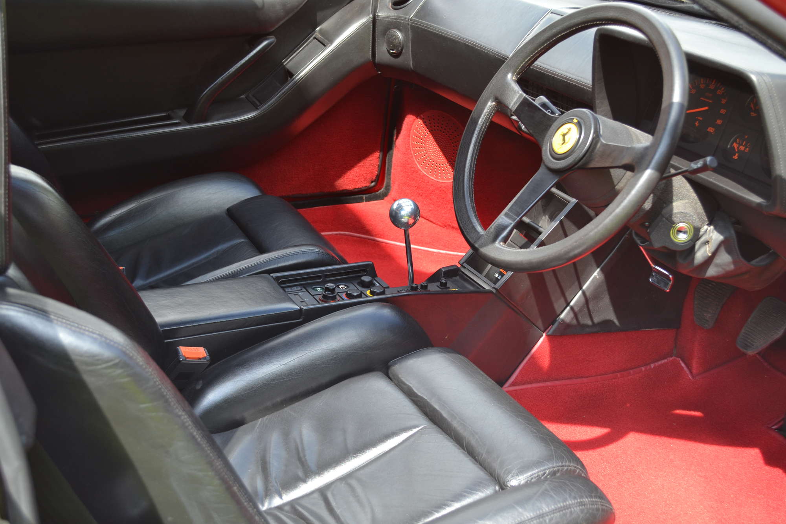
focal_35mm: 48
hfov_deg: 41.1
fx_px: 1048
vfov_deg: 28.1
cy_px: 262
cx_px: 393
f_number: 5.6
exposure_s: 1/125
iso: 220
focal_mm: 32
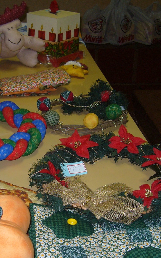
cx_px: 64
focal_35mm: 65
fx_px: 456
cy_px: 160
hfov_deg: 20.0
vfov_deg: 31.4
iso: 100
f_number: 2.8
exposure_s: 1/60
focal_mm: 5.8
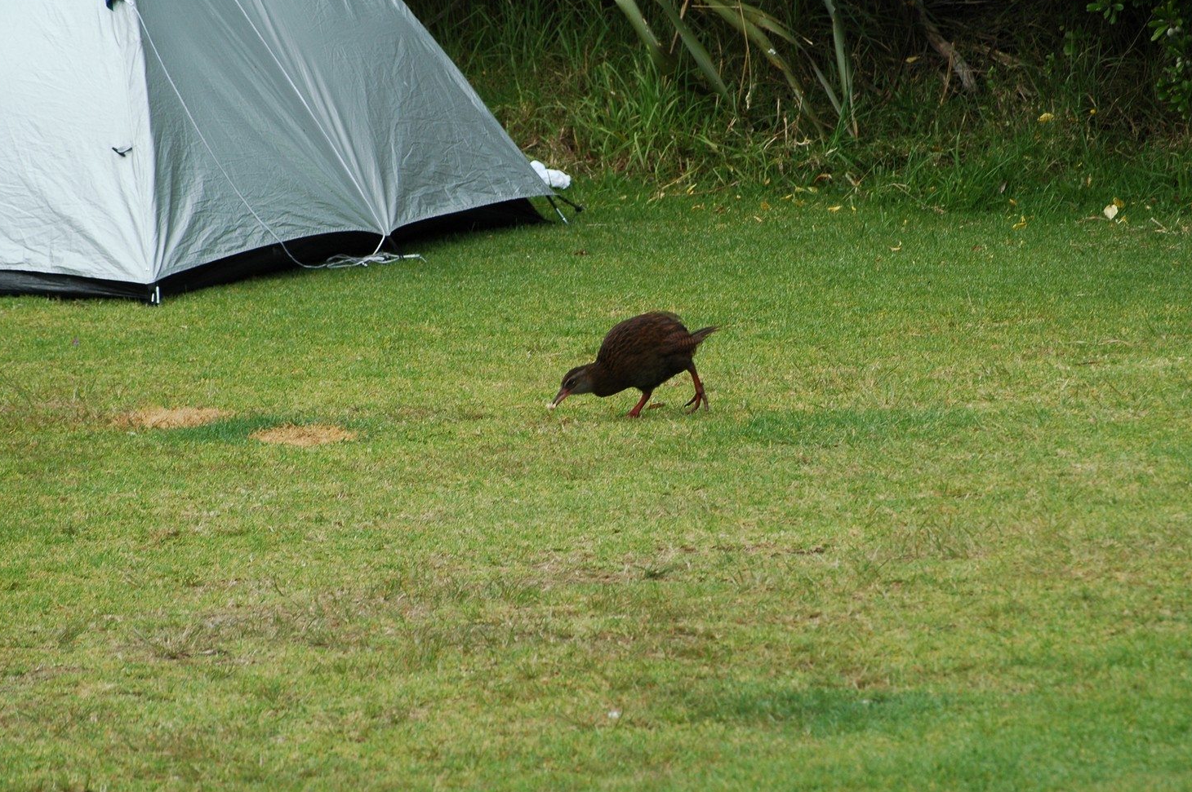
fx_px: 10223
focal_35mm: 309
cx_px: 603
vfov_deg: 4.4
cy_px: 396
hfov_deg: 6.7
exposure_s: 1/200
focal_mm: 200
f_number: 9
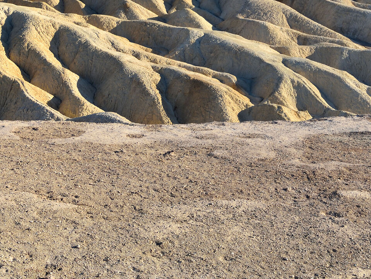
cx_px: 211
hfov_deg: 23.8
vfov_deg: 17.7
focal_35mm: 82
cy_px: 29
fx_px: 879
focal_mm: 34
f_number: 14
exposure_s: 1/125
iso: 200
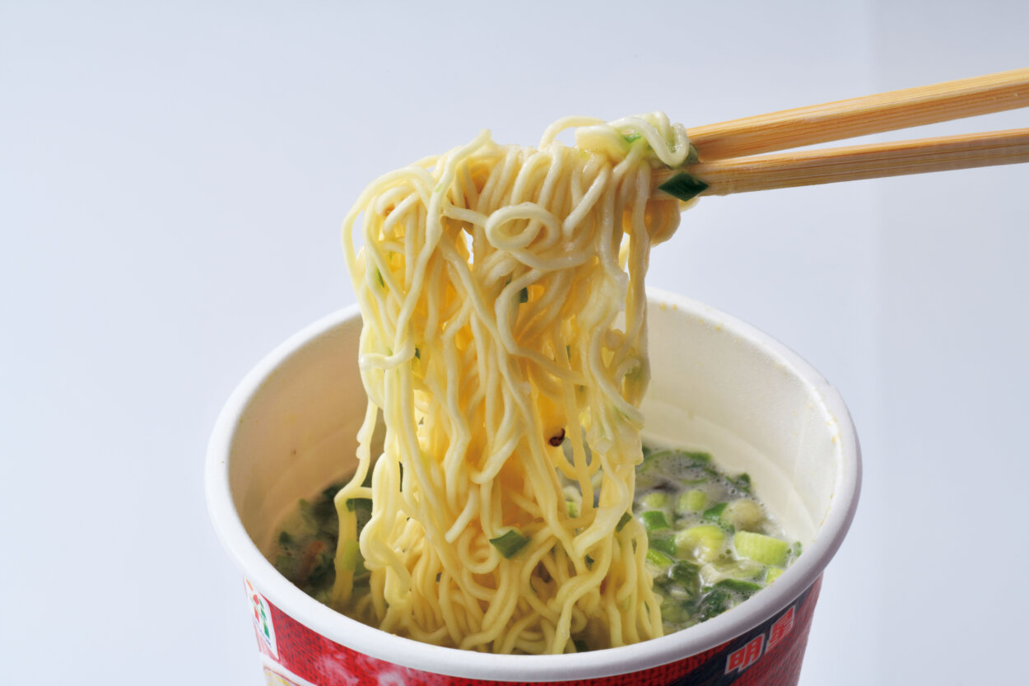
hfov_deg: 23.9
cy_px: 343
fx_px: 2429
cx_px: 514
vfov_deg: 16.1
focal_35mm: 85
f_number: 25
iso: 64
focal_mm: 85
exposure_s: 1/125
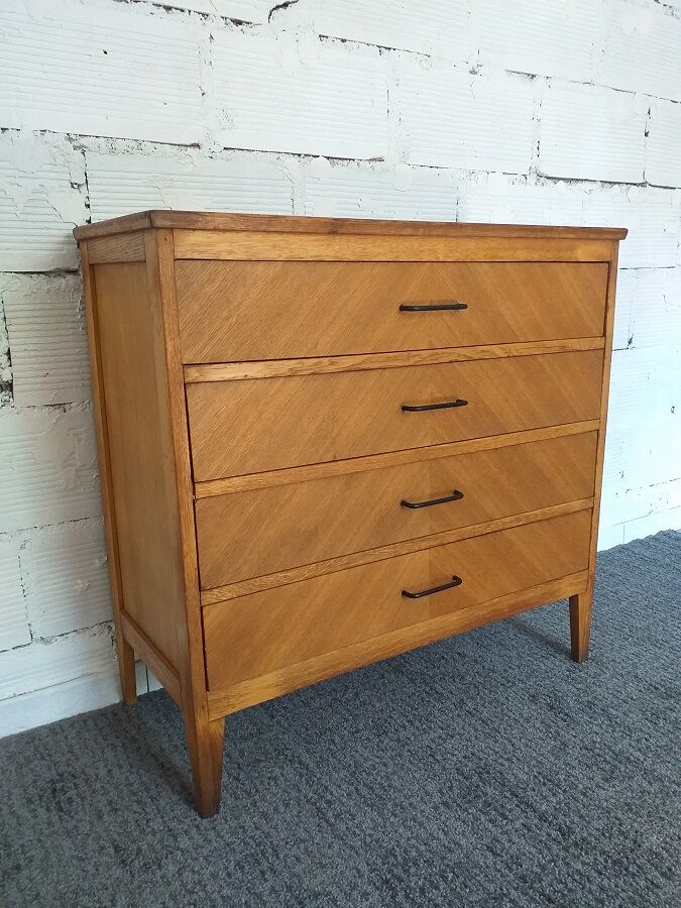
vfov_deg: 67.3
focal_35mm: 26
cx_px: 340
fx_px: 682
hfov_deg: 53.1
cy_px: 454
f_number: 1.9
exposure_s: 1/33
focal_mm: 3.6
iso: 200
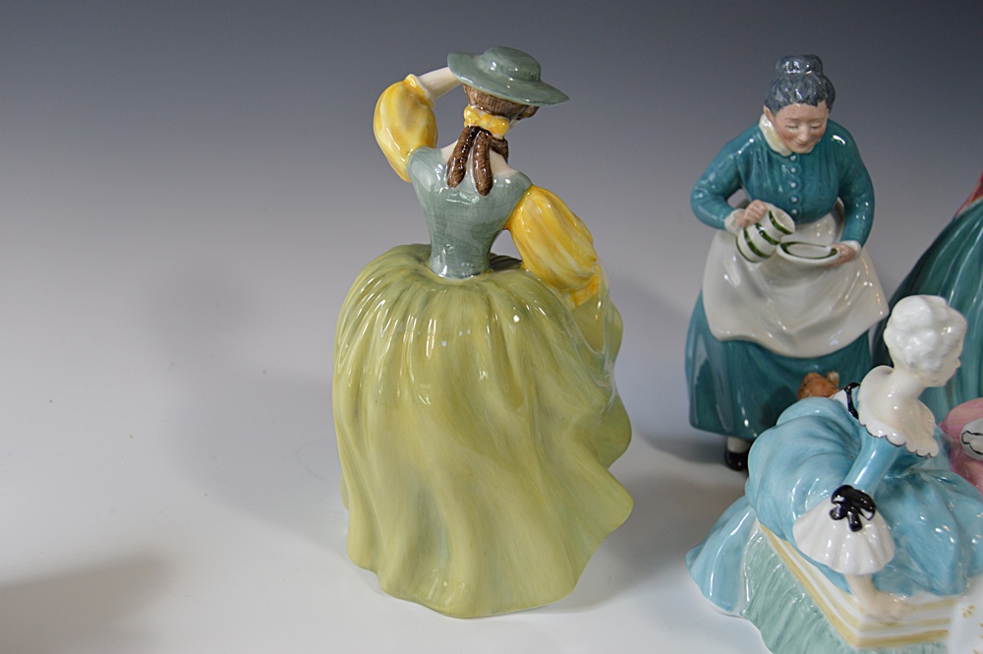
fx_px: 982
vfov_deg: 36.8
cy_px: 327
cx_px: 492
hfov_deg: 53.2
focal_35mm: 36
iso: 400
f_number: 5.6
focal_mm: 24
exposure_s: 1/125
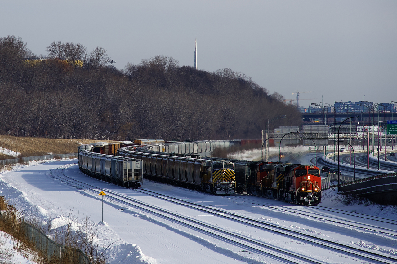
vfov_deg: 6.9
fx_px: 2204
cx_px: 198
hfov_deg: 10.3
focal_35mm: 200
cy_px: 132
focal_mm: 200
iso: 250
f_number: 8
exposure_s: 1/800
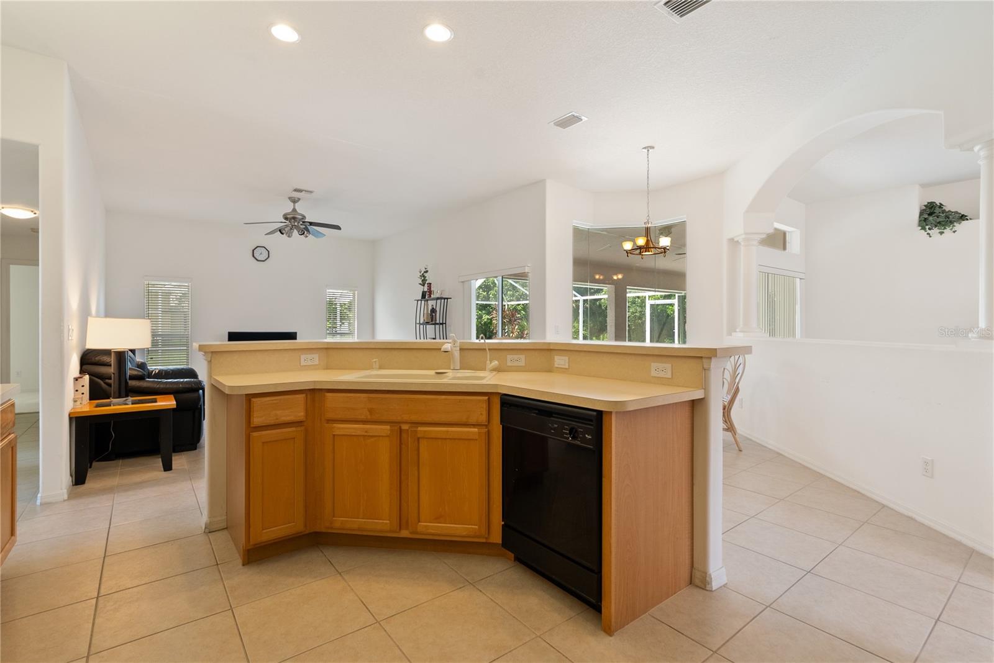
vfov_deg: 73.8
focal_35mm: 16
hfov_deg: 96.7
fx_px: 442
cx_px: 497
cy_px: 332
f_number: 8
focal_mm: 16
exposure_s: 1/15
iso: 2000
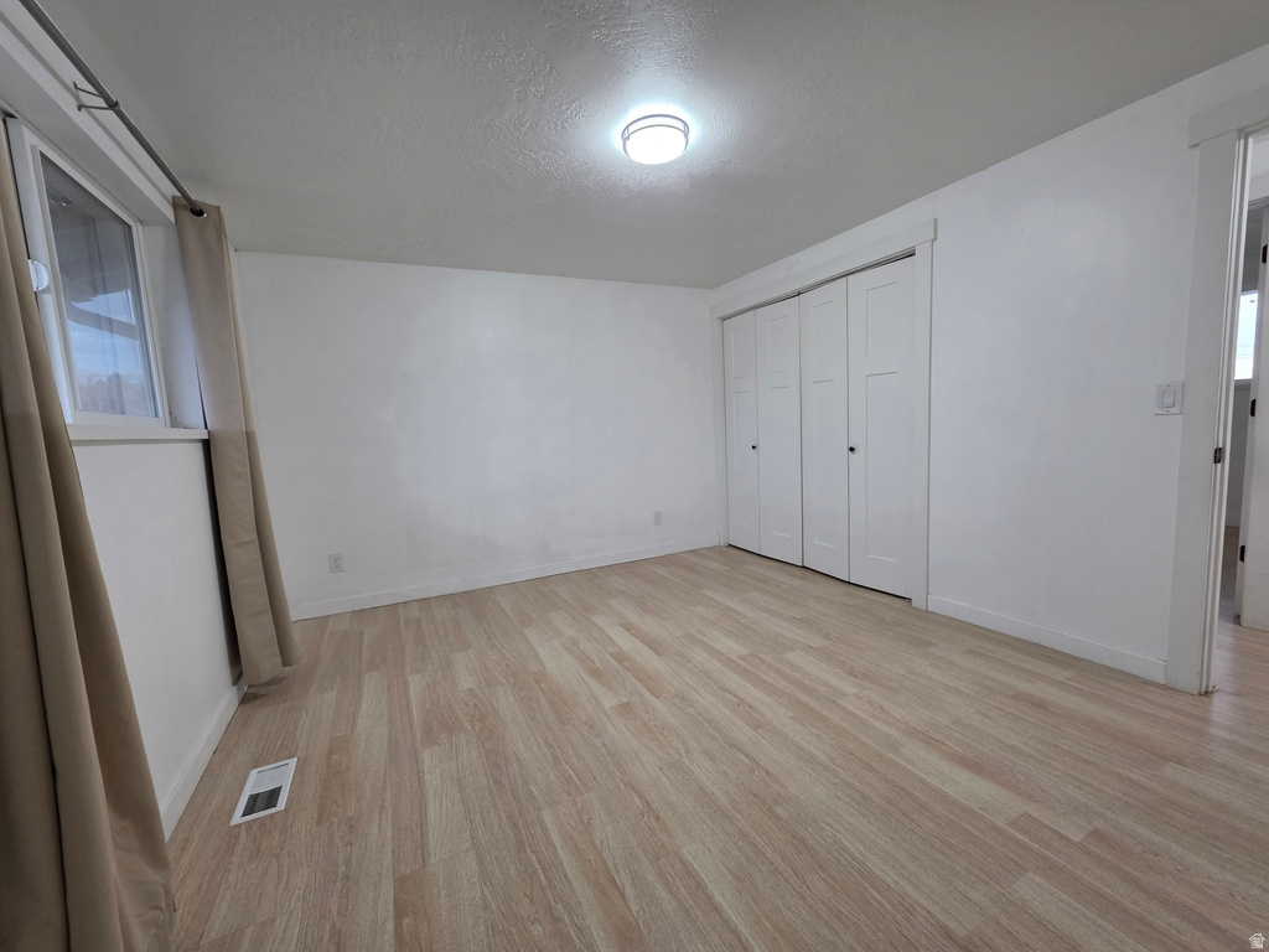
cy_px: 476
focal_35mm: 13
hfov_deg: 106.2
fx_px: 477
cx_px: 634
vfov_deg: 89.9
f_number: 1.9
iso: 250
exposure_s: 1/60
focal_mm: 2.2
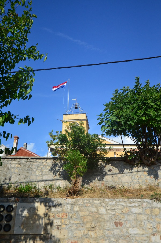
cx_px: 80
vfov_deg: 53.2
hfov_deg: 36.7
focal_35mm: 36
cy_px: 122
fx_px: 242
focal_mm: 24
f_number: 4
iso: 640
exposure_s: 1/6400
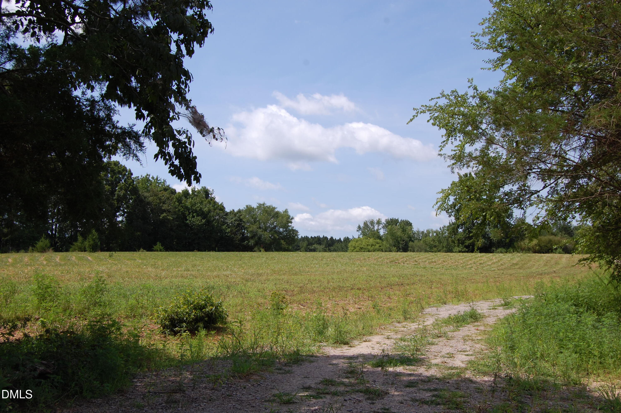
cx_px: 310
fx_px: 620
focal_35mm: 36
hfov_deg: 53.2
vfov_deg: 36.8
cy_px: 206
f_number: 9
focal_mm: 24
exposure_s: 1/320
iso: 200
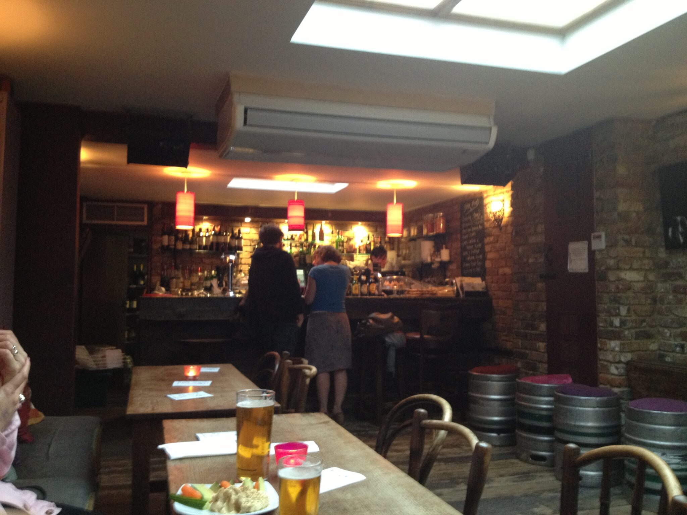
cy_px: 258
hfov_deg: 52.6
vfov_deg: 40.7
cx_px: 344
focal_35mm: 35
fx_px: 695
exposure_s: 1/20
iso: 250
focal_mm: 4.28
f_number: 2.4
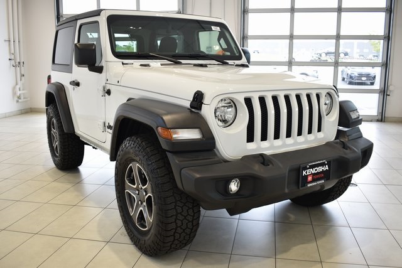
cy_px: 134
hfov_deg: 57.2
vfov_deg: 40.0
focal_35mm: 33
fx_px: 369
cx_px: 201
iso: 100
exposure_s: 1/40
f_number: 3.8
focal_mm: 22
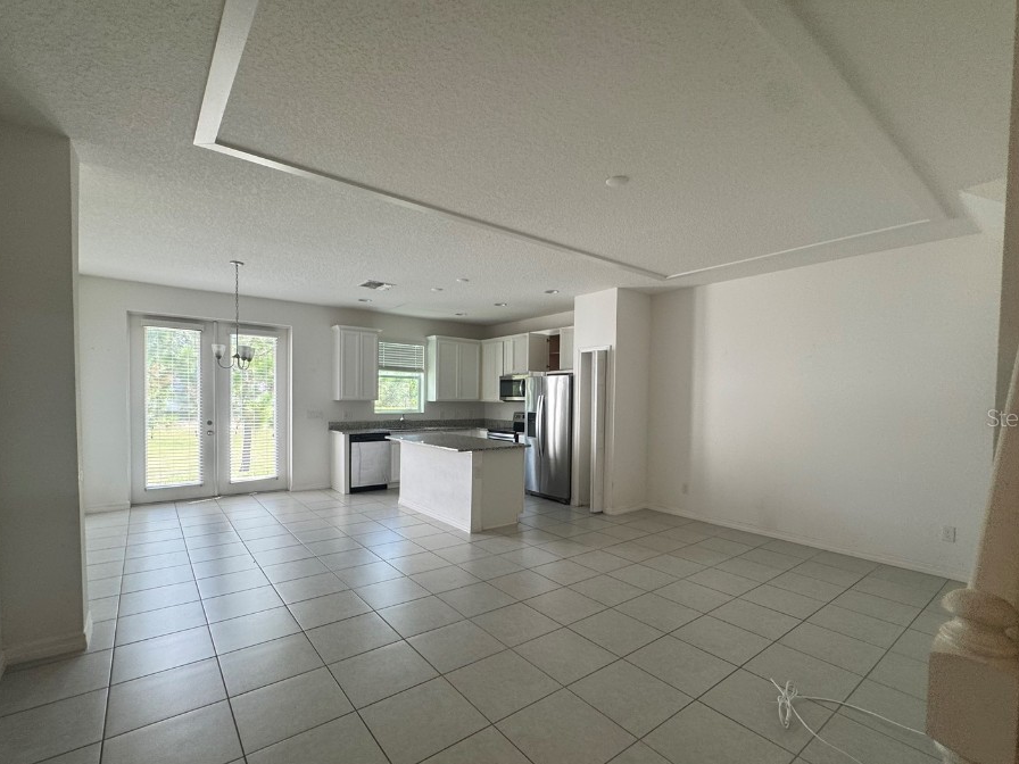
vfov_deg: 77.9
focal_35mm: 16
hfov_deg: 94.5
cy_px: 417
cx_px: 512
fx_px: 471
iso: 80
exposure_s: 1/120
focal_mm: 2.22
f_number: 2.2
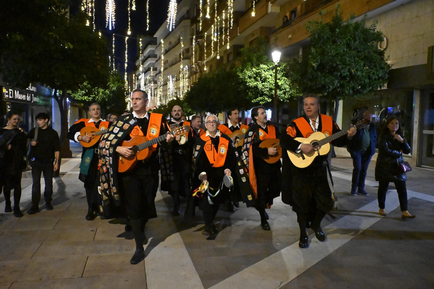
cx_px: 217
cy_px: 144
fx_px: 380
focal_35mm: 32
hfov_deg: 59.5
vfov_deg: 41.7
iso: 10000
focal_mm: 21
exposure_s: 1/100
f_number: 6.3
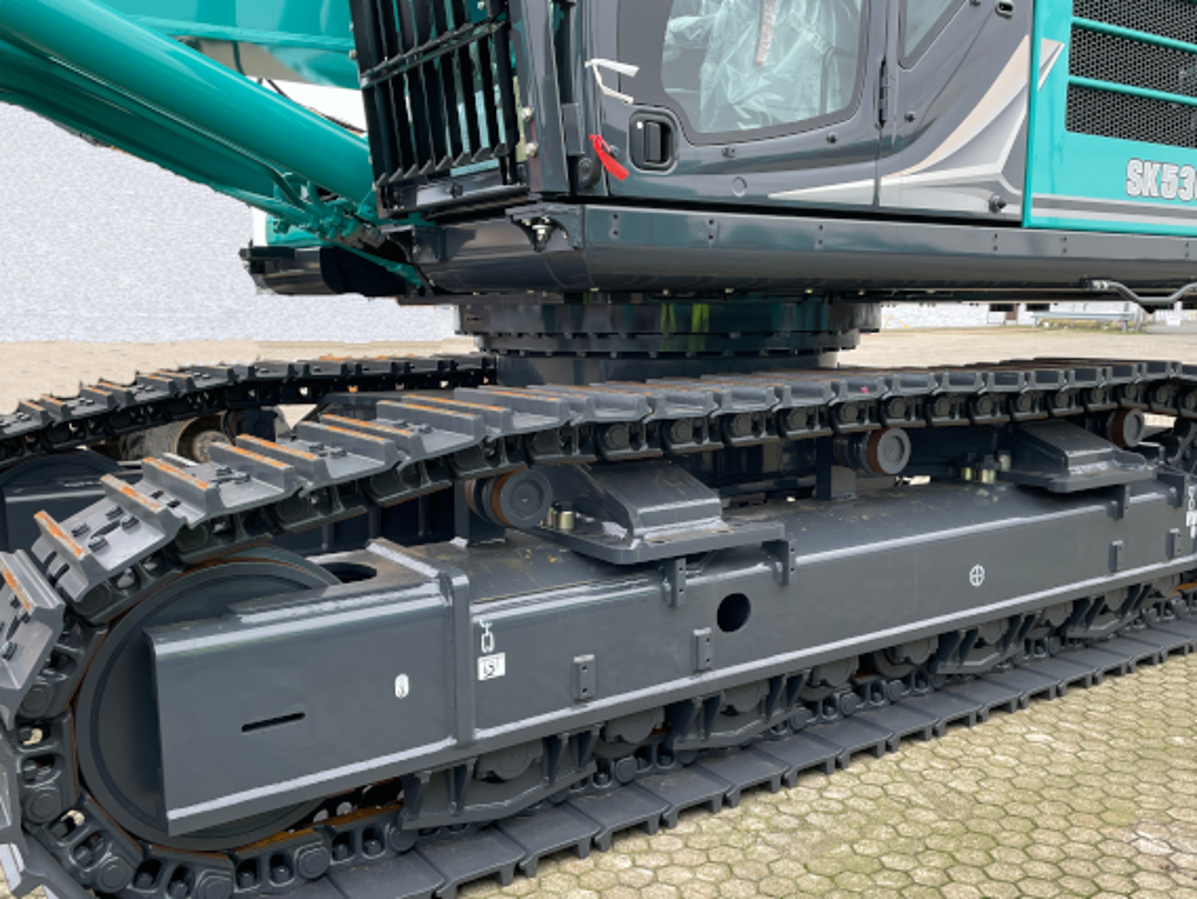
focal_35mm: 32
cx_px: 648
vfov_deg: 44.2
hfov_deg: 56.7
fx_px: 1107
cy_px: 473
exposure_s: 1/121
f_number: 1.6
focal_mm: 4.2
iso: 32
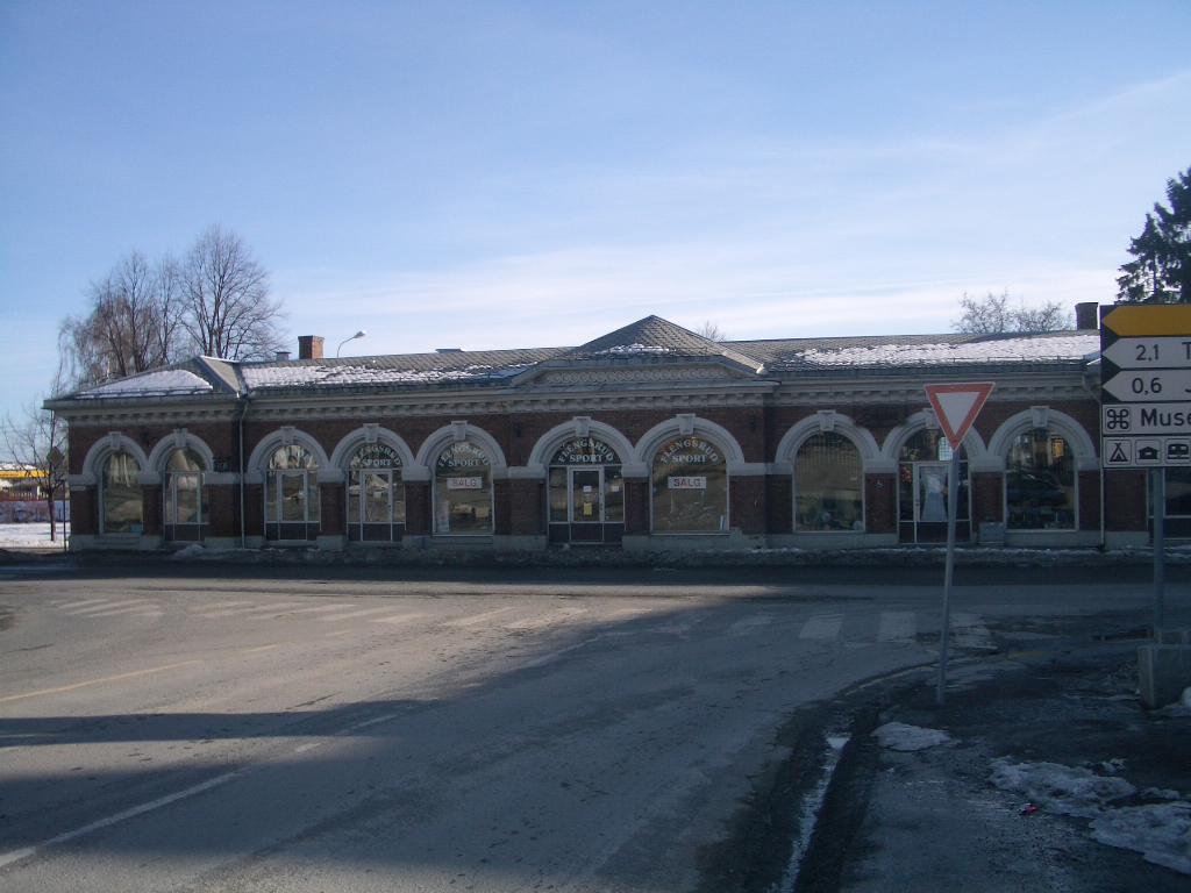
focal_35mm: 35
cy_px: 446
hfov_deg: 52.6
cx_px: 596
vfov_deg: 40.7
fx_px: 1204
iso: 50
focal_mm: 5.8
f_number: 4.3
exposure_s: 1/320
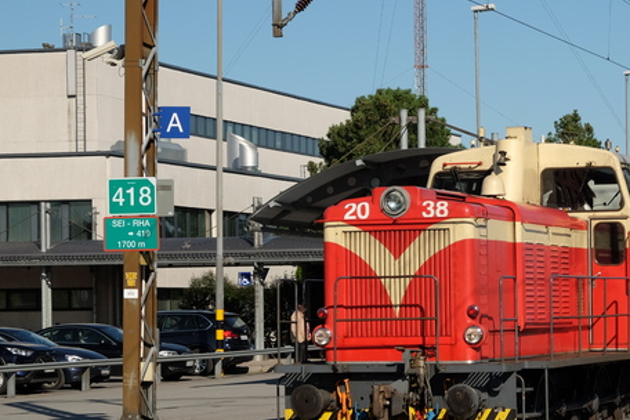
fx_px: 2310
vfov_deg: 10.4
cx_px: 502
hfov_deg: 15.4
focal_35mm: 132
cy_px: 257
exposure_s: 1/350
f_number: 9
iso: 200
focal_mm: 50.5
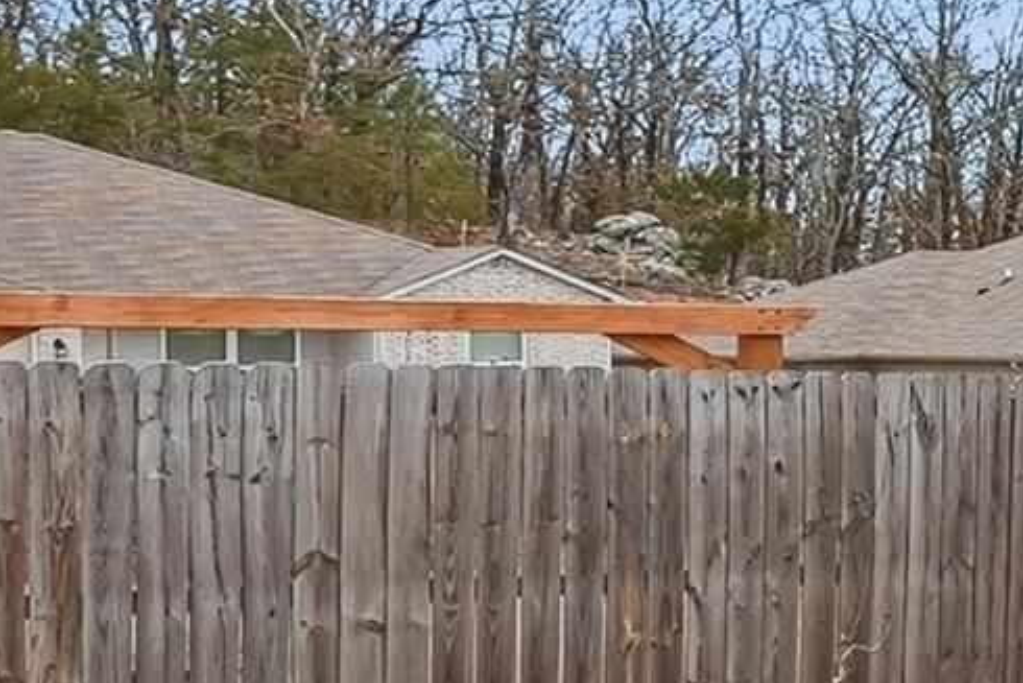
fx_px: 2785
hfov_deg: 12.1
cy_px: 307
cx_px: 2921
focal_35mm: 98
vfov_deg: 14.0
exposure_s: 1/1000
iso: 250
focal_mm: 16
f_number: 9
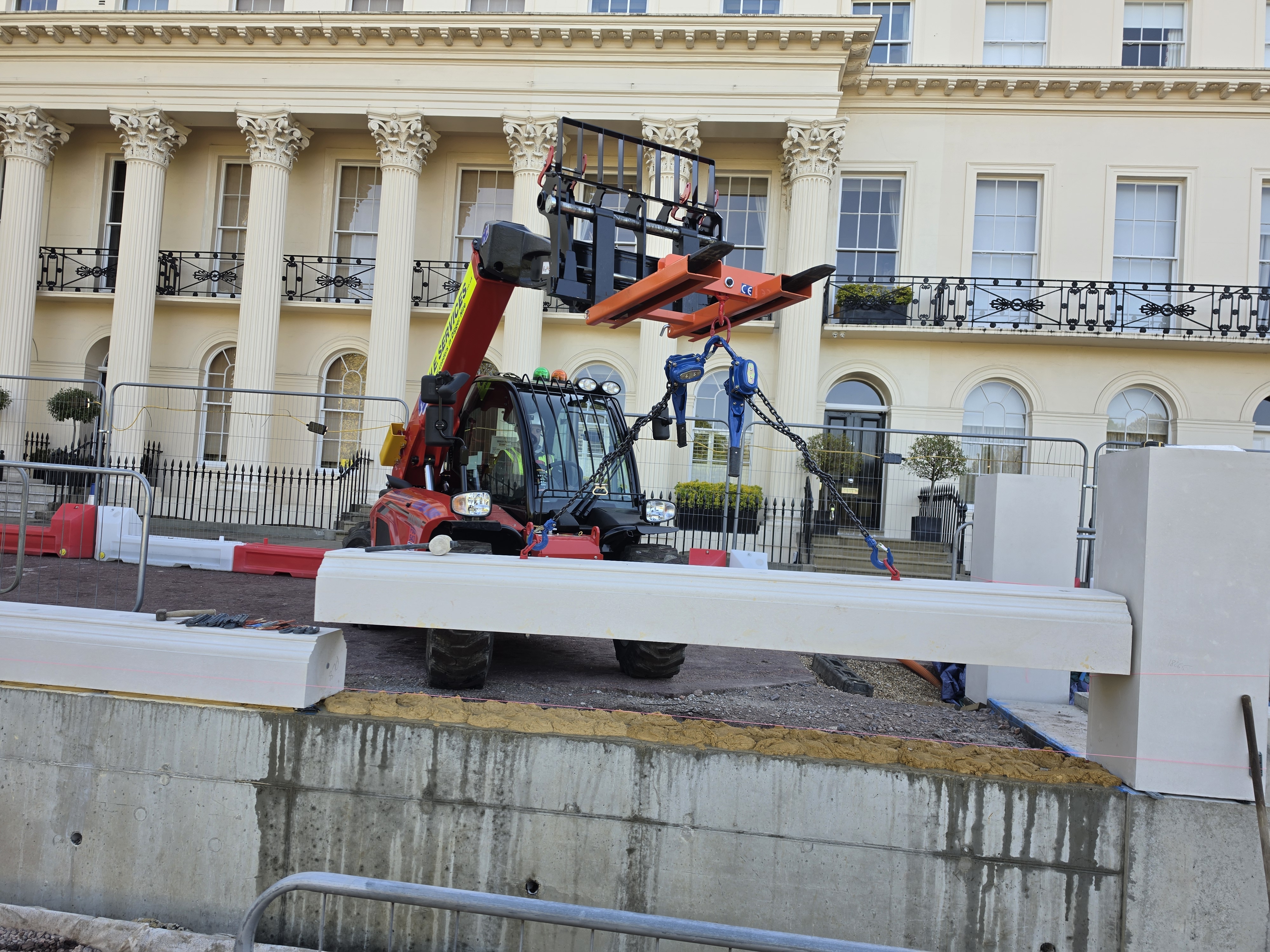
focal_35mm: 23
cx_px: 635
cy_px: 476
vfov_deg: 58.9
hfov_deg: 73.9
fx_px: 844
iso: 20
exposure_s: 1/359
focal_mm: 6.5
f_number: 1.4
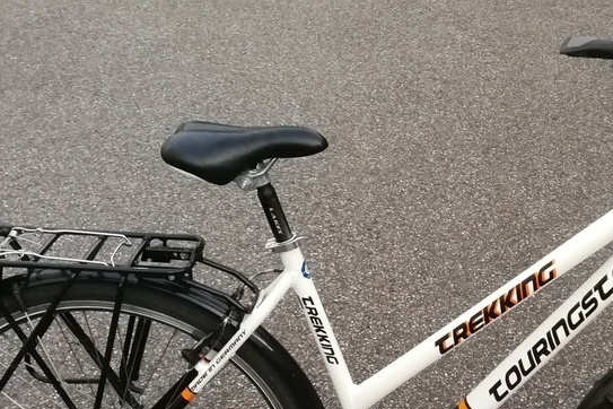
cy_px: 351
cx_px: 424
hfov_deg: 37.0
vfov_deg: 24.9
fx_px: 902
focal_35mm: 53
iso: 500
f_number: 1.8
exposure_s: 1/20
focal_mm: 3.95
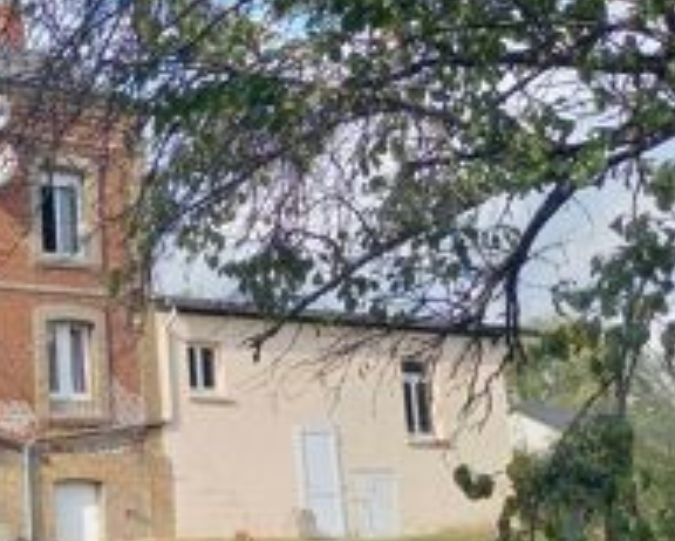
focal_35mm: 61
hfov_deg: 27.7
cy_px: 355
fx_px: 1220
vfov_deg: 24.9
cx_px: -102
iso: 50
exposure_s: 1/635
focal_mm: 4.65
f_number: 1.8
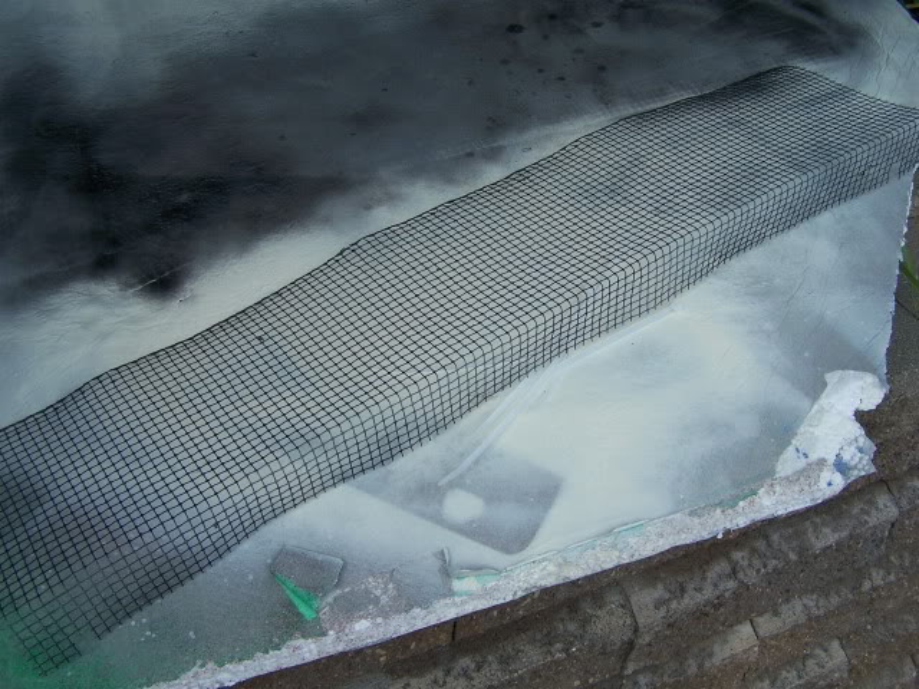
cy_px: 344
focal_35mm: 38
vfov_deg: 37.7
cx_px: 460
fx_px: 1009
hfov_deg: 49.0
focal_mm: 6.3
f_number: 2.8
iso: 80
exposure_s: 1/400
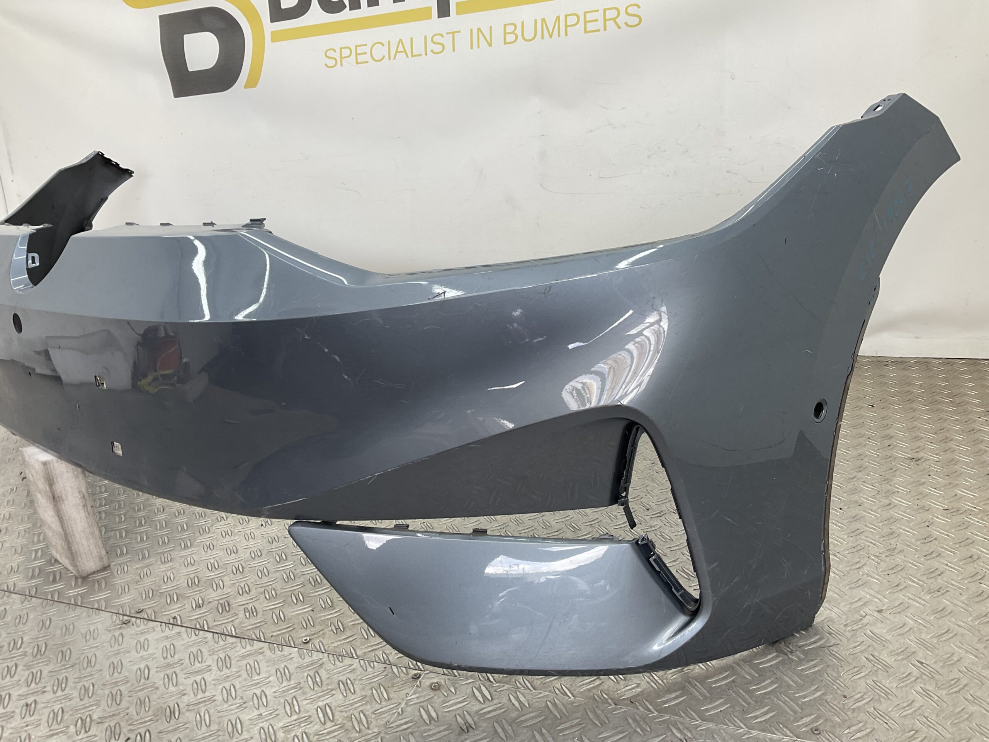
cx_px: 494
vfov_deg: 48.2
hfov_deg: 61.7
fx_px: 829
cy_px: 371
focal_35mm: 29
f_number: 1.8
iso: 16
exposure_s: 1/104
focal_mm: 3
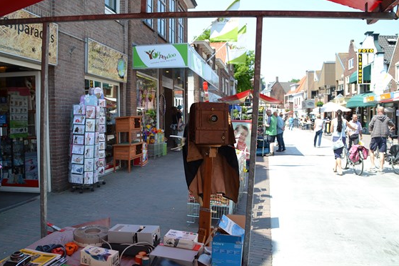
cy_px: 127
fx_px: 321
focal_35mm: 29
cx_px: 195
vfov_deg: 44.9
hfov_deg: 63.7
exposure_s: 1/160
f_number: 6.3
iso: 100
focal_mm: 18
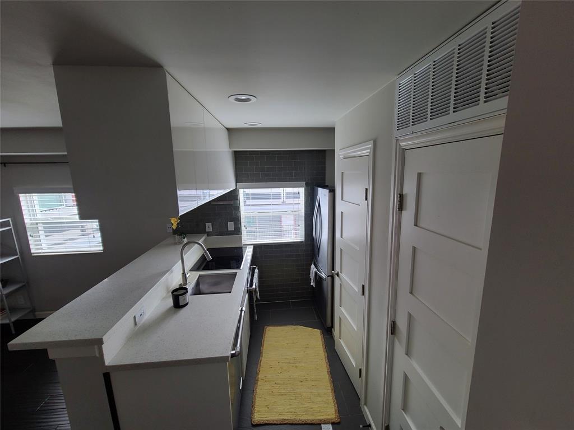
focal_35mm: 13
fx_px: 216
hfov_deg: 106.2
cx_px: 287
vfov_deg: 89.9
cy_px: 215
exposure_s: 1/60
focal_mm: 2.2
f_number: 2.2
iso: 125
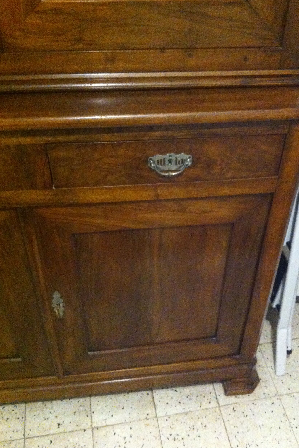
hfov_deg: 35.0
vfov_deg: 50.7
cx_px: 170
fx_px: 473
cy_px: 218
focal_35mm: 38
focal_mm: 3.85
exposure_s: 1/15
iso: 1000
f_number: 2.8
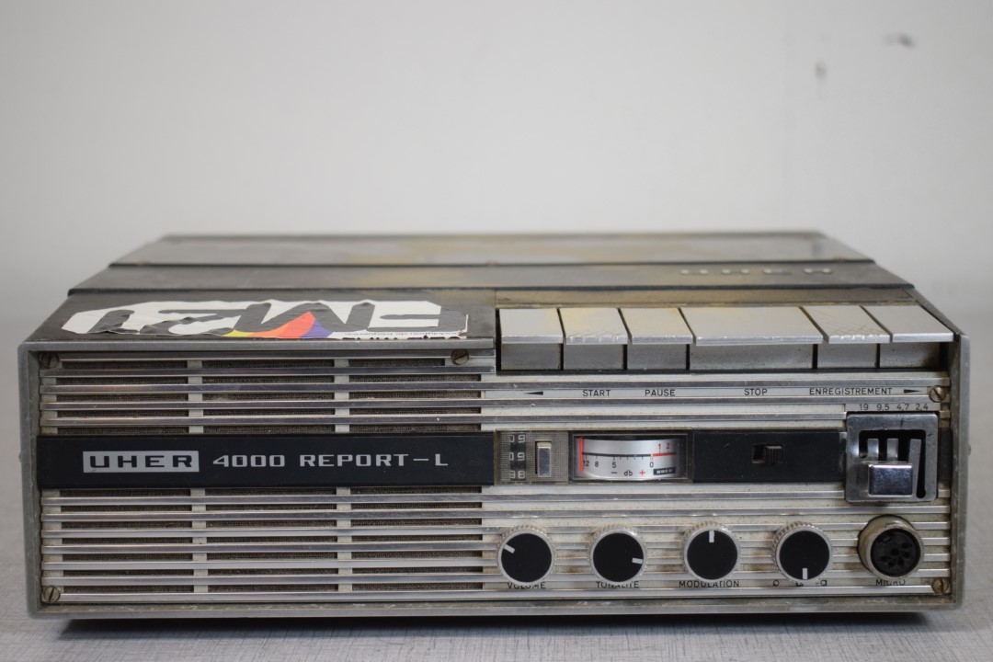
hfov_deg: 35.1
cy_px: 331
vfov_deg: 23.8
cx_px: 496
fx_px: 1572
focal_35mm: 57
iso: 800
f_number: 4.8
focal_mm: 38
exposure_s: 1/125
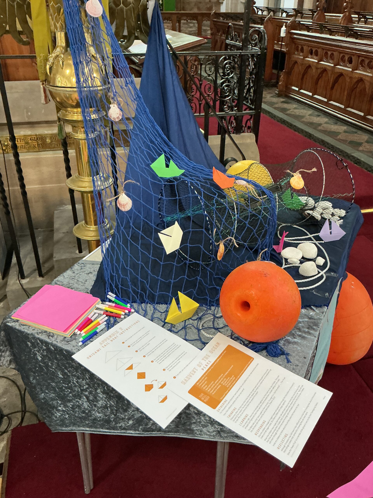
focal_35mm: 29
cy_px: 249
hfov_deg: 48.2
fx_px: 417
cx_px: 186
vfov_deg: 61.7
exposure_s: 1/40
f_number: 1.8
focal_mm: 3
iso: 200
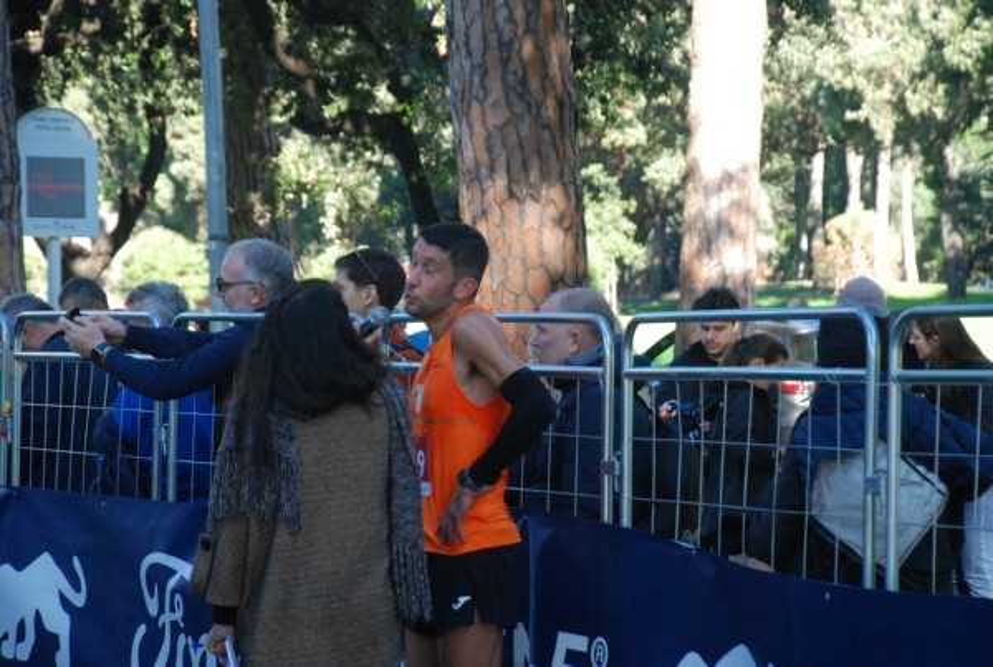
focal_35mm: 150
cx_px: 496
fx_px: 4147
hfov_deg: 13.7
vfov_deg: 9.2
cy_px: 334
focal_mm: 100
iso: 1000
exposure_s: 1/250
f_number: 5.6
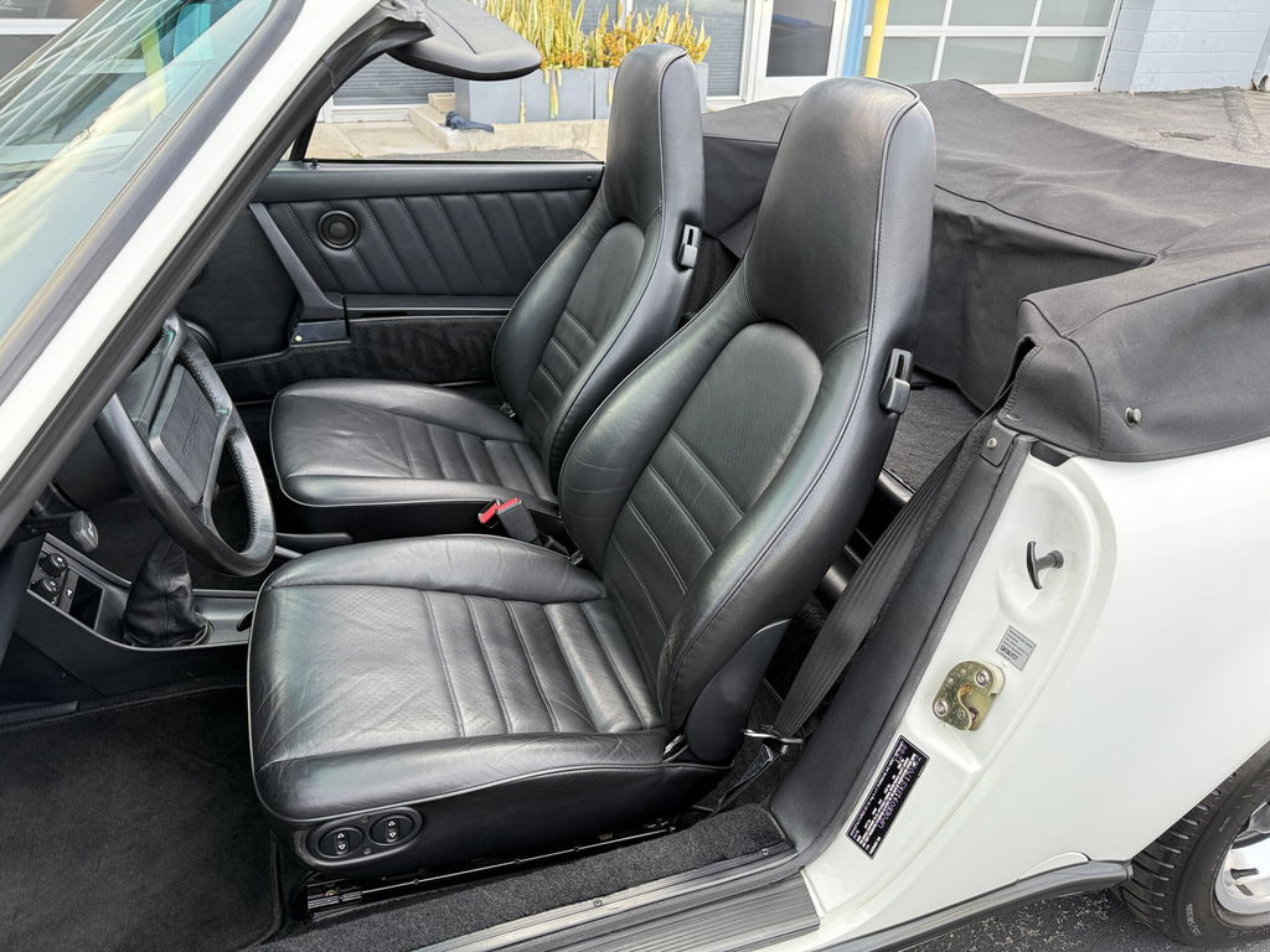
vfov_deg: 56.8
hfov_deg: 71.6
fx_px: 881
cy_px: 476
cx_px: 635
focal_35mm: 24
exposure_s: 1/243
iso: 100
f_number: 1.78
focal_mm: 6.76
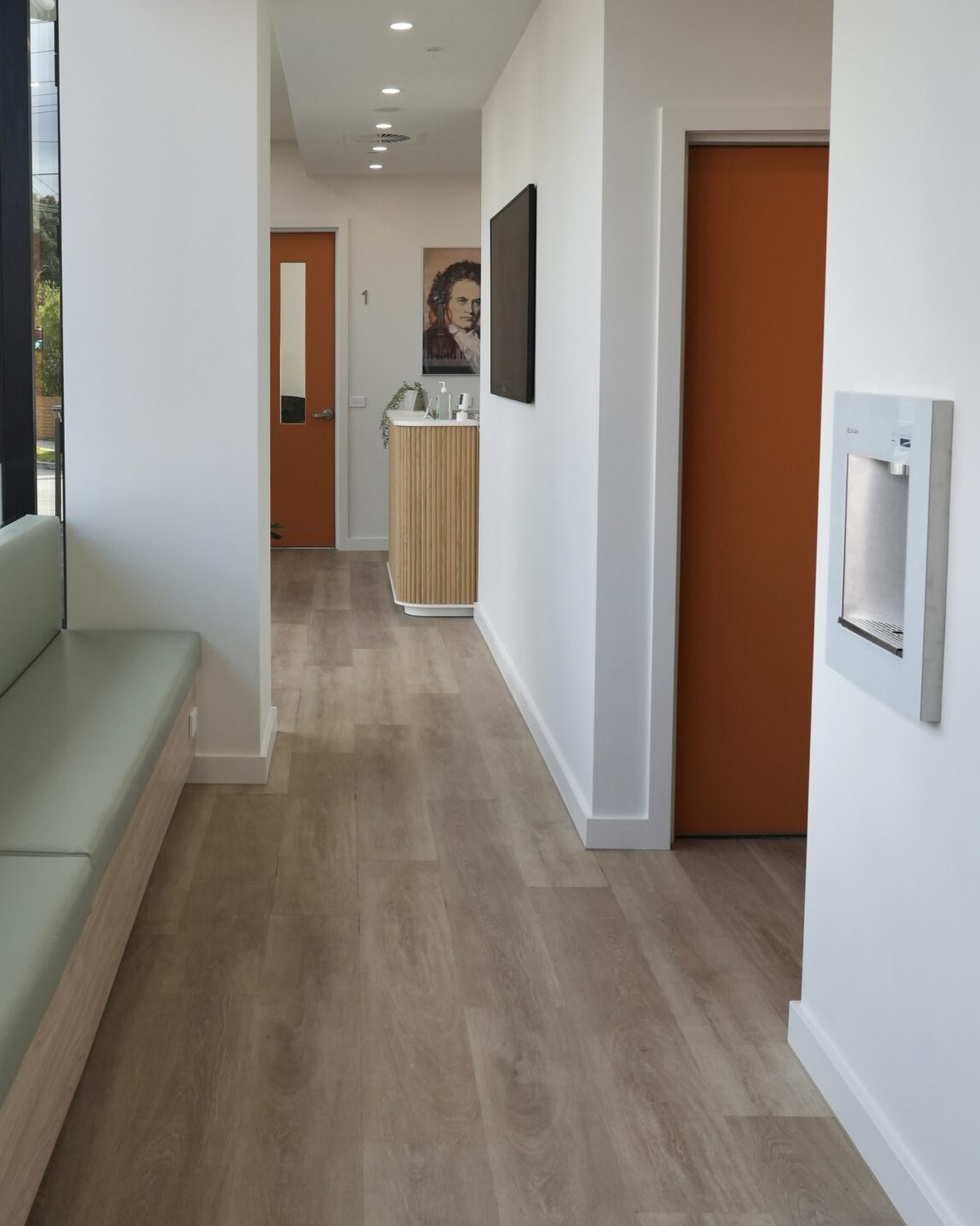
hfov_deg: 36.8
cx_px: 292
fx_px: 1451
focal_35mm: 40
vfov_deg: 45.6
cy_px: 491
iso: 1250
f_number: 6.3
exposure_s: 1/800
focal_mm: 24
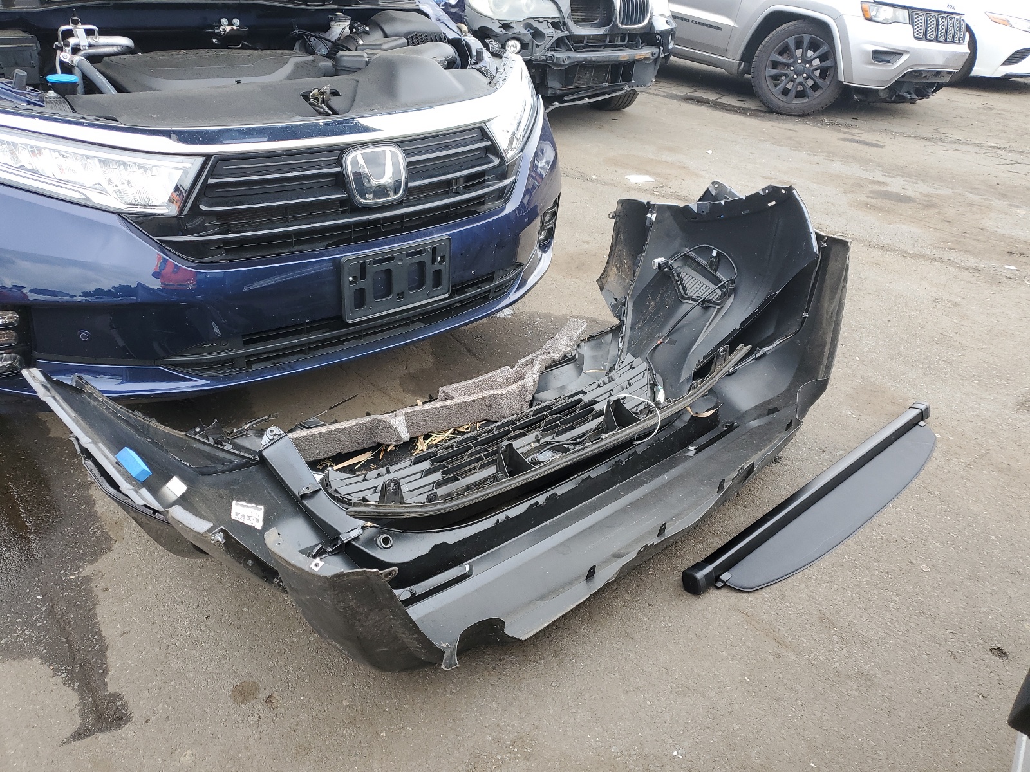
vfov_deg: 53.1
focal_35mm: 26
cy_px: 386
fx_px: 774
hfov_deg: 67.3
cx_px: 515
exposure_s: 1/222
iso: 50
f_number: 1.5
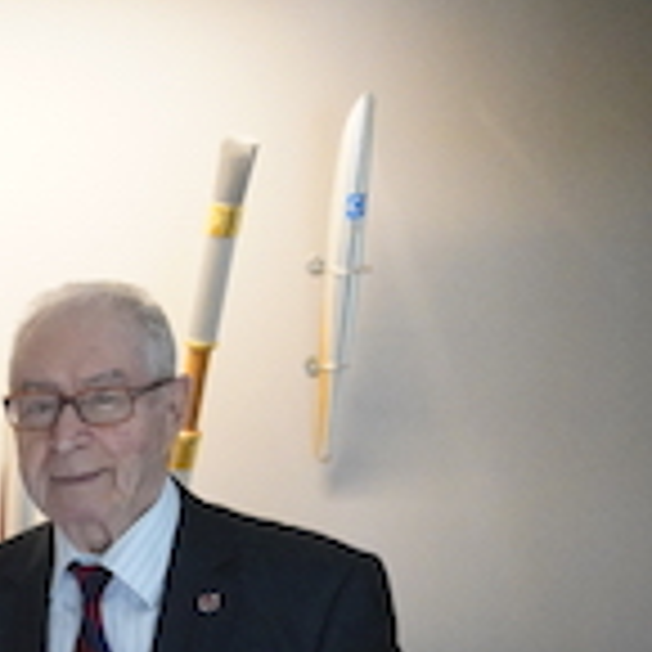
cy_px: 861
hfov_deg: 13.3
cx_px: -589
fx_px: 2451
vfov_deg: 14.5
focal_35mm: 115
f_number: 4.5
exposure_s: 1/200
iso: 10000
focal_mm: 28
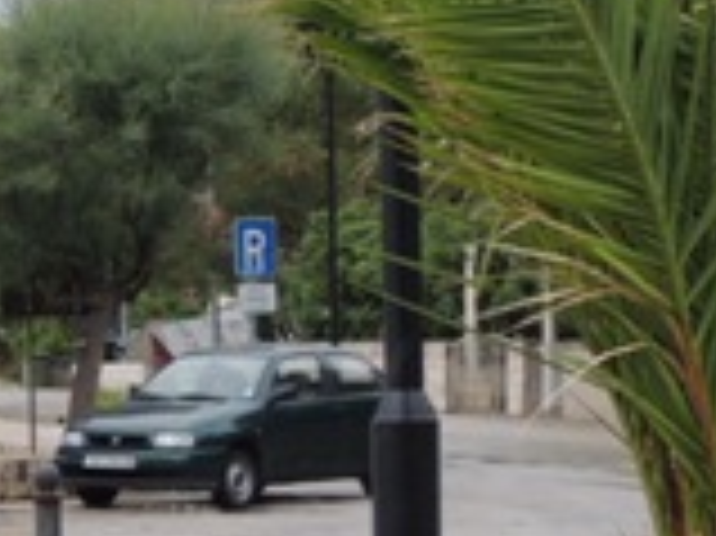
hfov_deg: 9.2
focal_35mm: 201
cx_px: -725
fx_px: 4154
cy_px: 347
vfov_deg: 7.4
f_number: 3.3
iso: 100
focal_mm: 7.1
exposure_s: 1/400
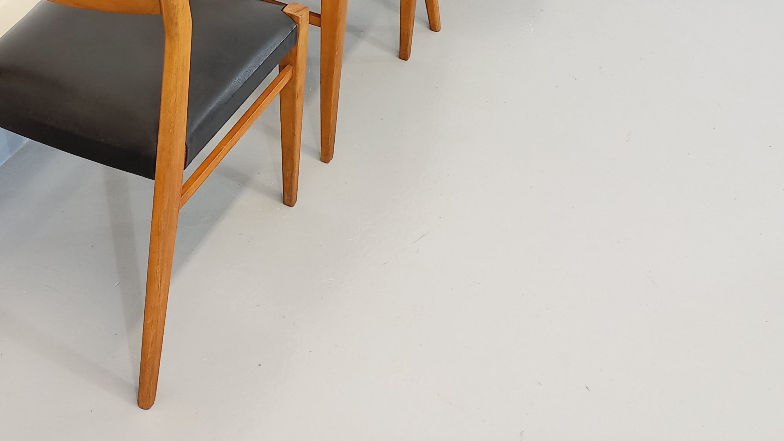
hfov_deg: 41.8
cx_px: 294
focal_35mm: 49
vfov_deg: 22.7
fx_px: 1019
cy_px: -70
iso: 320
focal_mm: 4.65
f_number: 1.8
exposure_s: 1/49
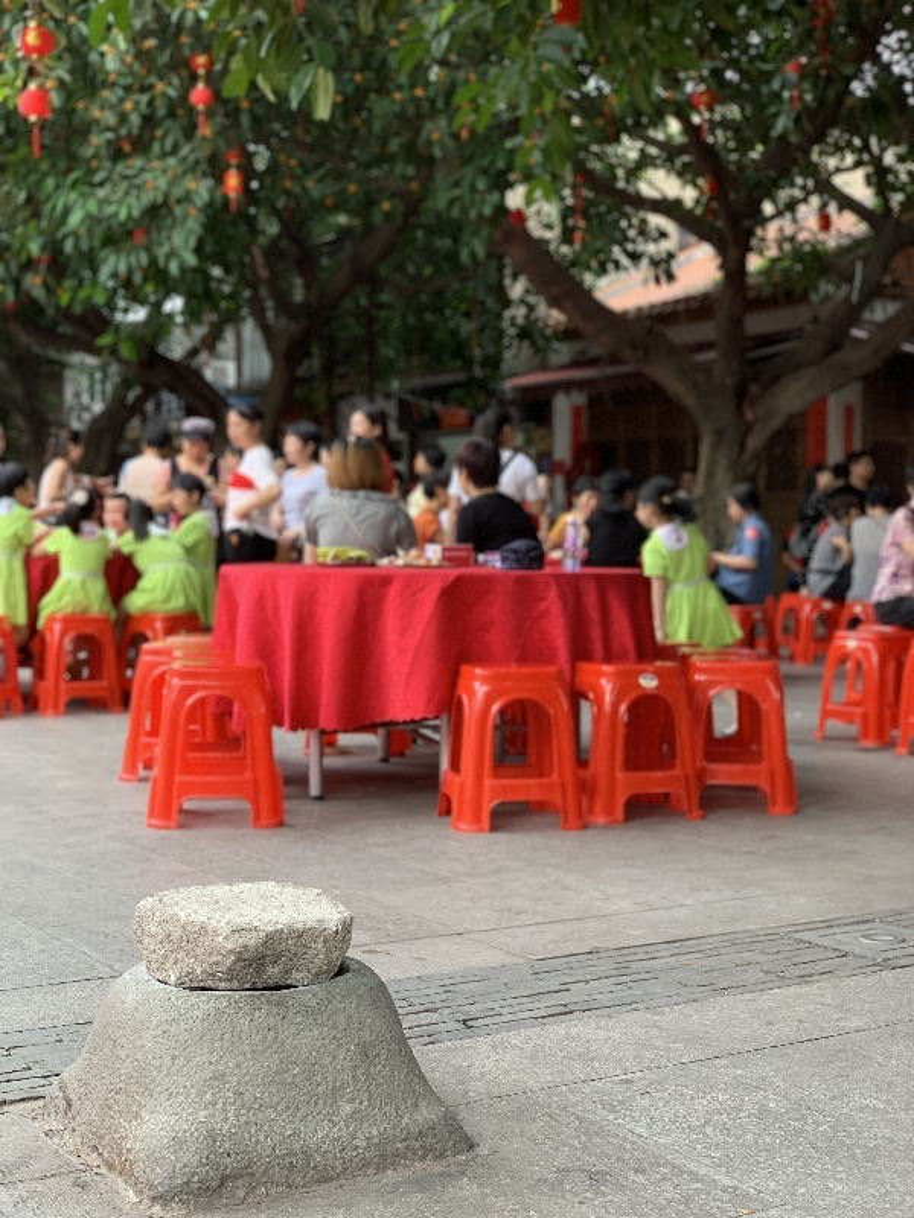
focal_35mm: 52
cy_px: 609
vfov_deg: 36.8
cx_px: 457
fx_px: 1831
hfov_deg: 28.0
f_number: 2.4
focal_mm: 6
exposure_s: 1/122
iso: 50
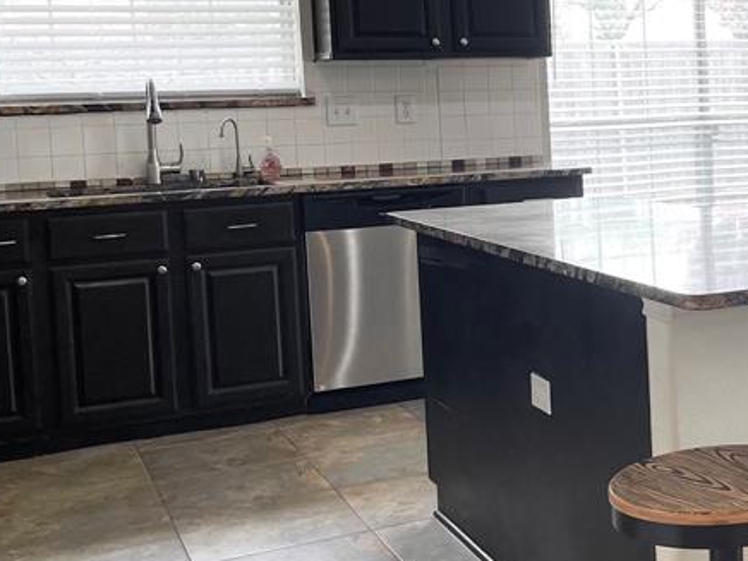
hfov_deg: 28.7
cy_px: 189
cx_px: 829
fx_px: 1318
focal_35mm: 61
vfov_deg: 23.9
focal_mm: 4.2
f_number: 1.6
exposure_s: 1/120
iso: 64
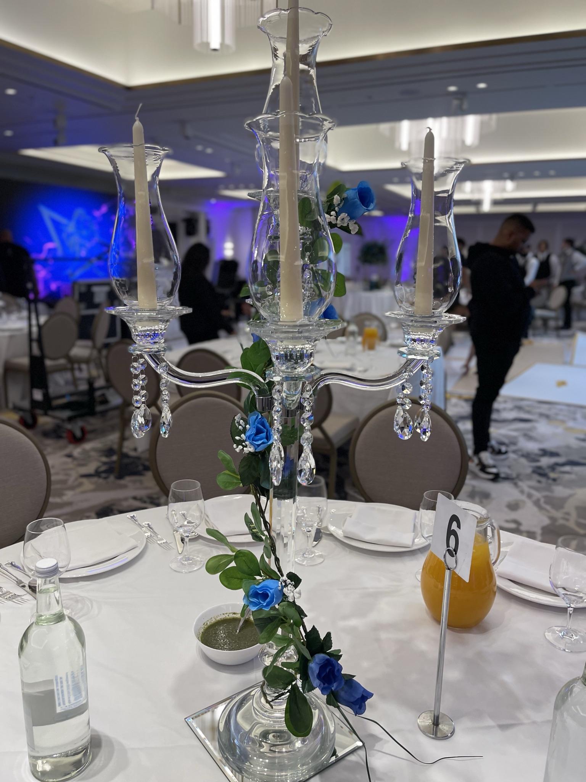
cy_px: 391
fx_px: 587
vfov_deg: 67.3
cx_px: 293
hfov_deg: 53.1
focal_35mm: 26
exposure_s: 1/117
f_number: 1.6
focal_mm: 5.1
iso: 125
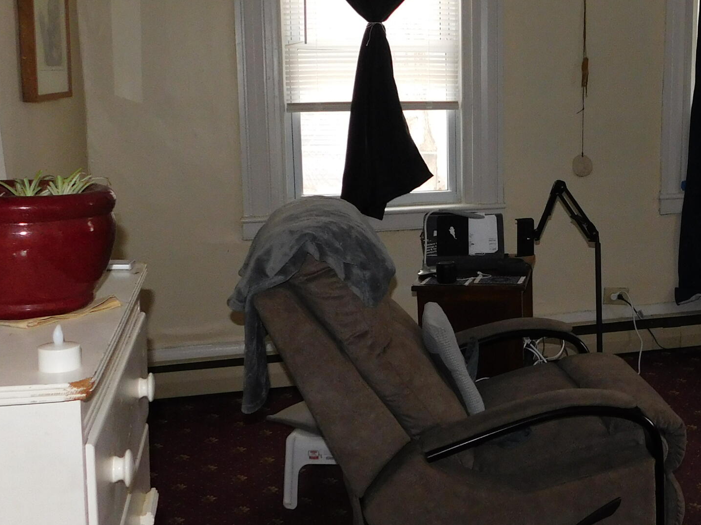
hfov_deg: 37.5
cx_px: 607
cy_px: 242
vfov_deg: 30.2
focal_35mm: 48
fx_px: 972
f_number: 3
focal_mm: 4
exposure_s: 1/30
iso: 200
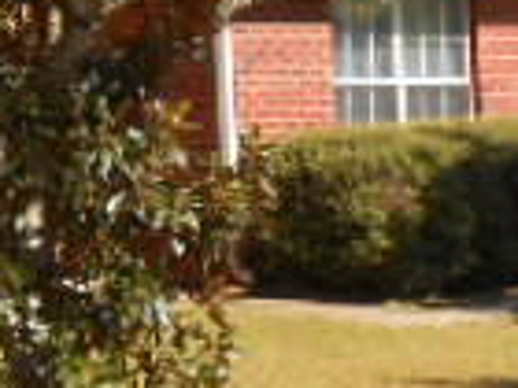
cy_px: -55
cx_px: -388
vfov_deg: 9.5
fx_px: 2319
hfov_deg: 11.8
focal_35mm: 155
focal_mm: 6
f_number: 3.9
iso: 80
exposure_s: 1/400
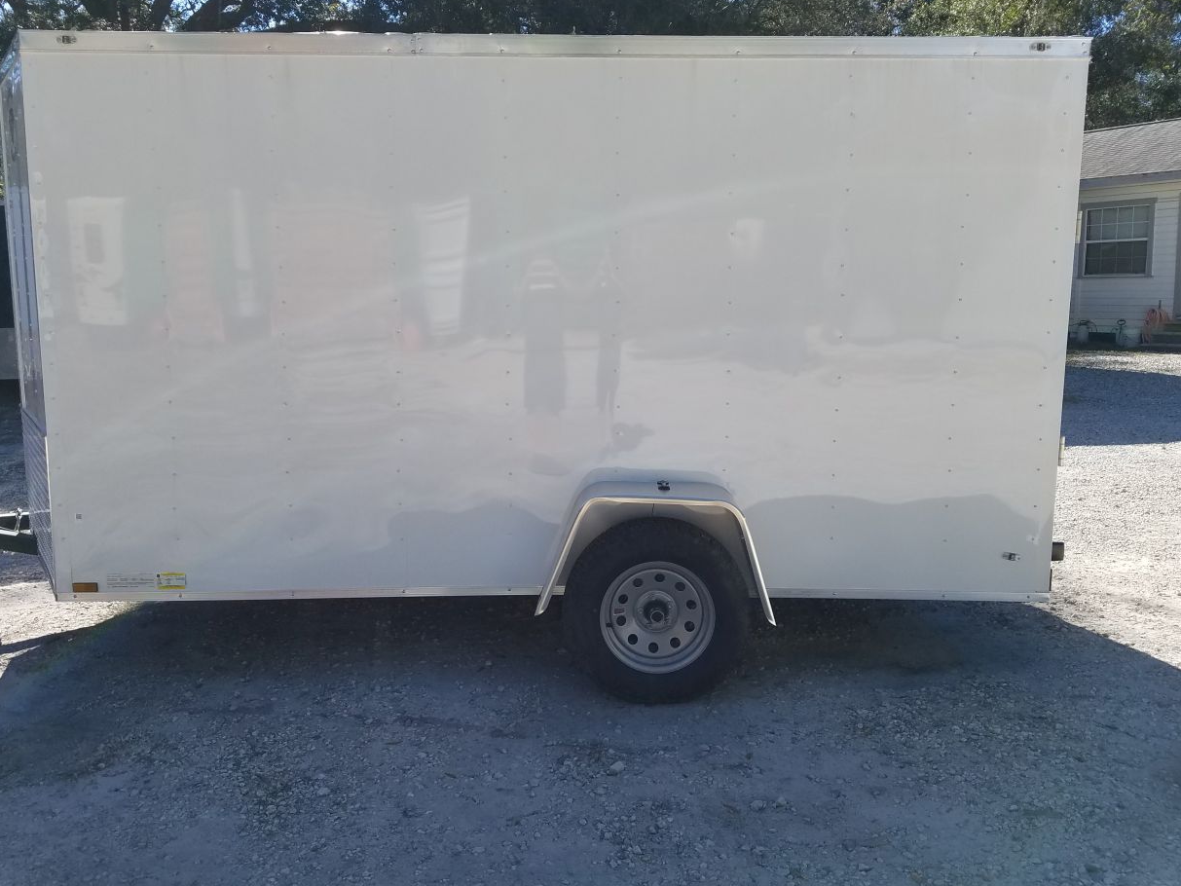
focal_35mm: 30
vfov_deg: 46.8
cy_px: 409
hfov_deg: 60.0
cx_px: 602
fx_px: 1024
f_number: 1.7
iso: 50
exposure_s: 1/1456
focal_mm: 4.2
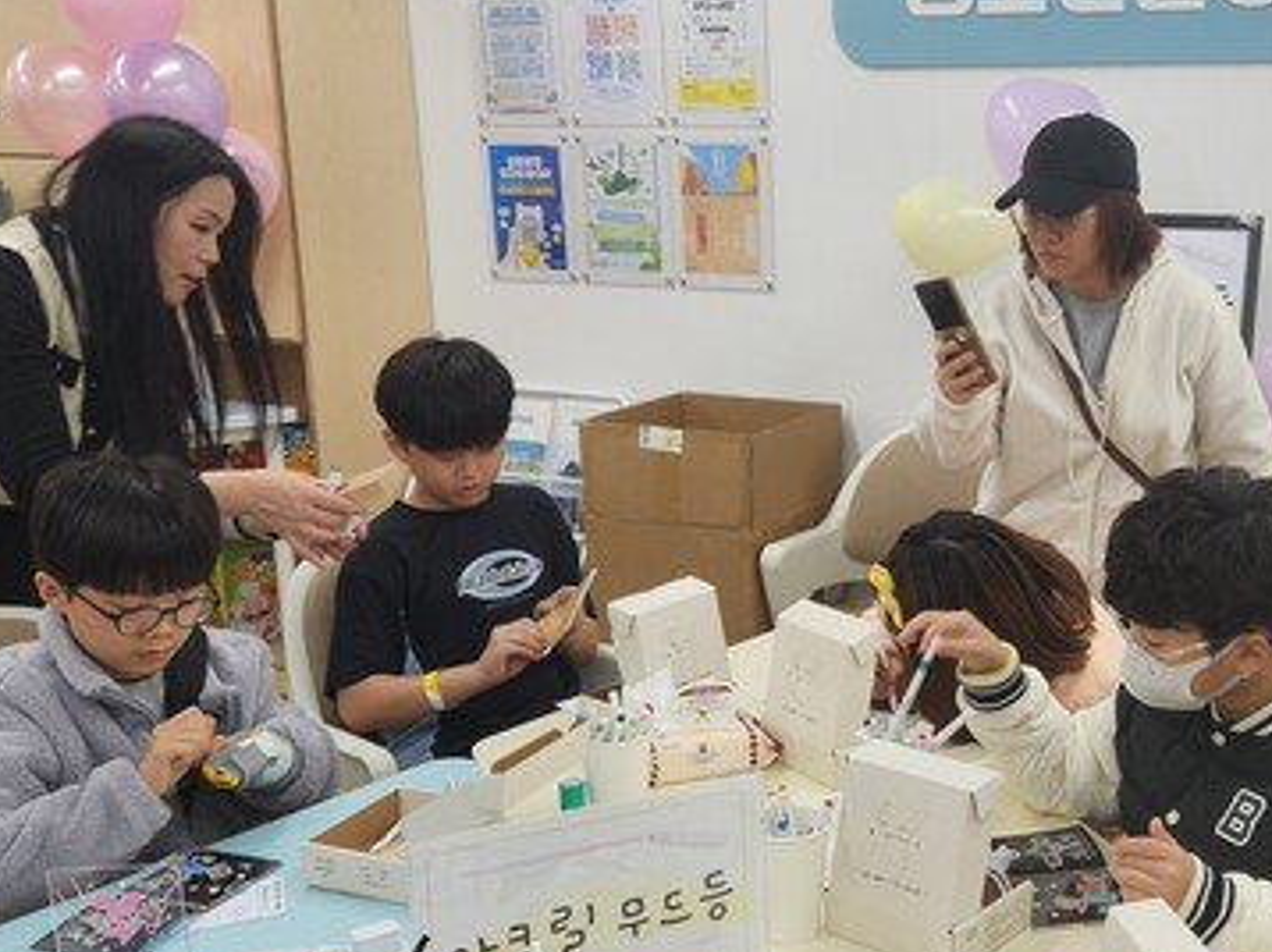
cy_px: 517
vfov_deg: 32.1
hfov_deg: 40.5
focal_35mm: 45
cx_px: 1002
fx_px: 1652
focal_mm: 5.4
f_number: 1.8
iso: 64
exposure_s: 1/120
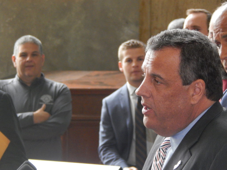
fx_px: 2085
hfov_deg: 6.2
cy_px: 85
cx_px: 114
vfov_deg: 4.7
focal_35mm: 318
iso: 1000
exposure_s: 1/60
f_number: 5.7
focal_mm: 56.5
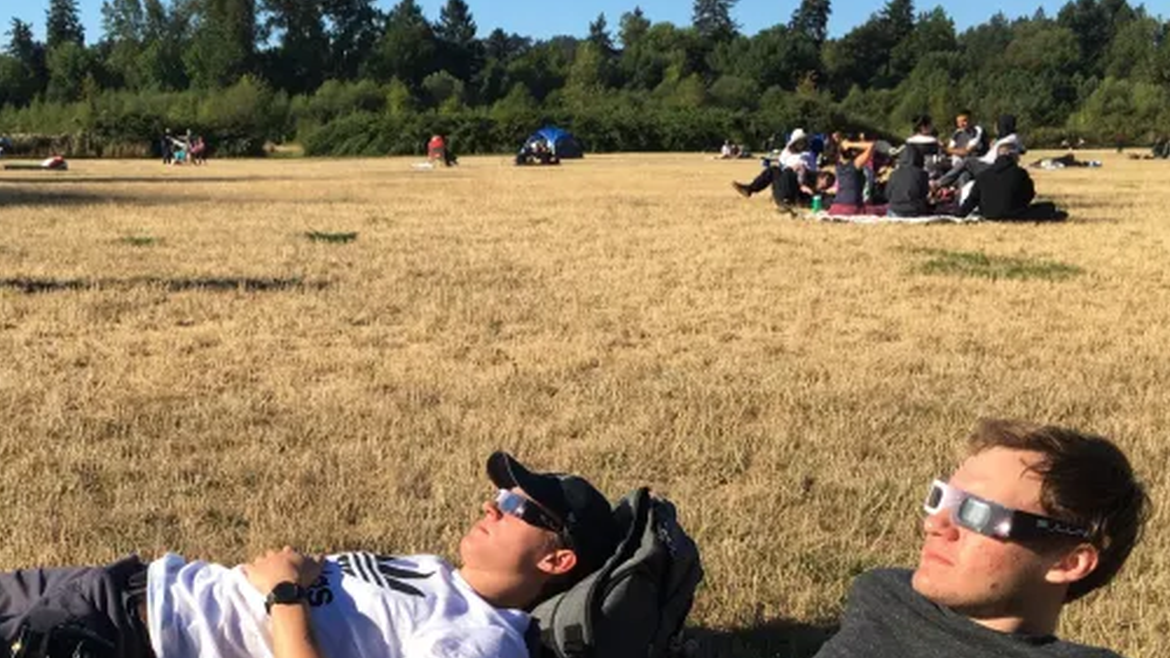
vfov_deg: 24.5
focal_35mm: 48
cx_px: 377
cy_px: 520
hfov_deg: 42.2
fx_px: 1489
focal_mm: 4.15
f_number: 2.2
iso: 25
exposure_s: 1/1166
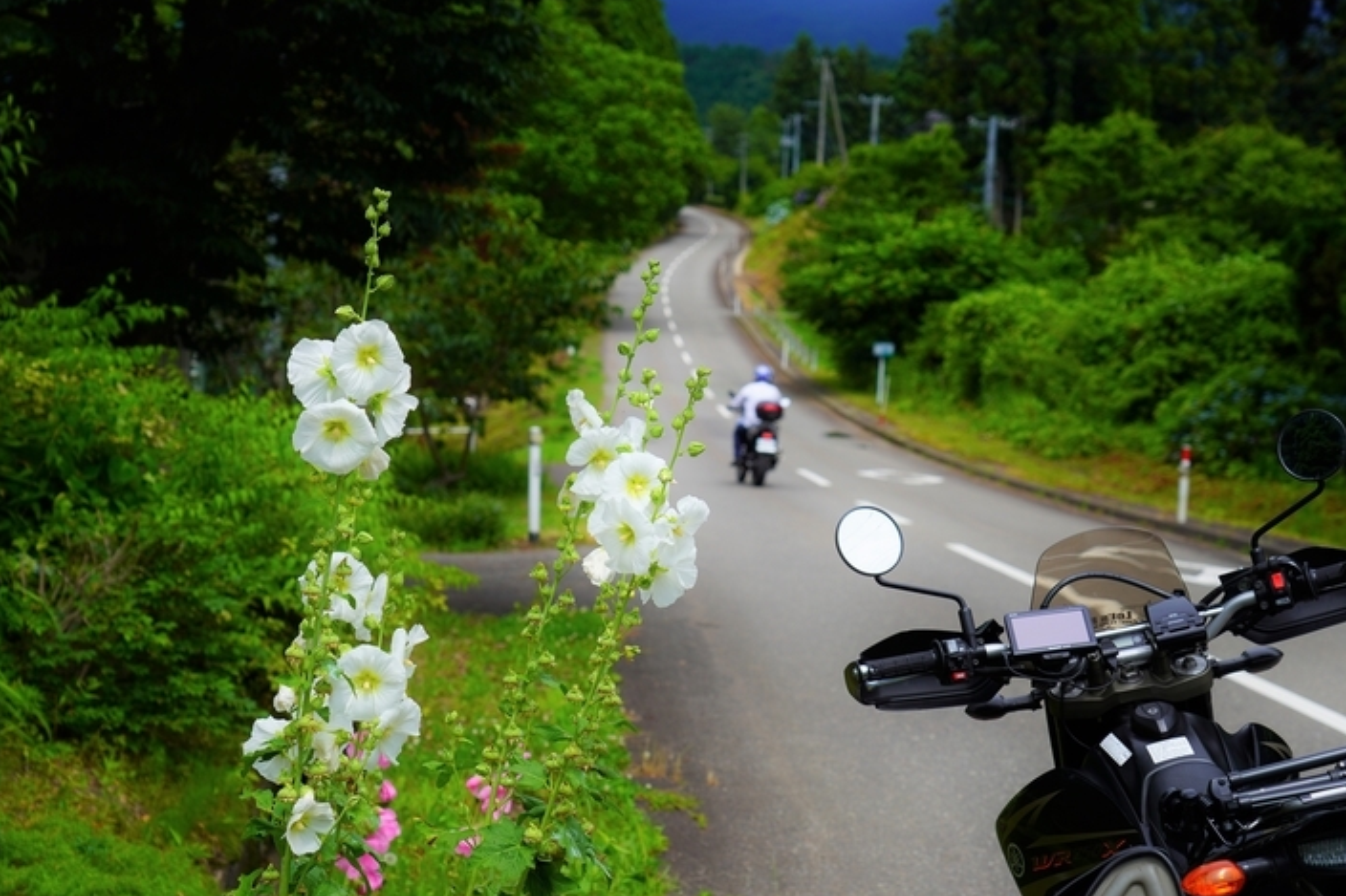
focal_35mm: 67
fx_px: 2504
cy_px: 469
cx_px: 746
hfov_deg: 30.1
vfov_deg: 20.3
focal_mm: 59
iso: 100
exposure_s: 1/640
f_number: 5.6
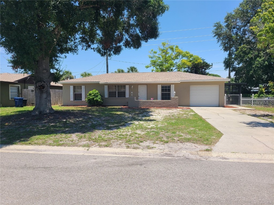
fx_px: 206
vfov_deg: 53.1
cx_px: 137
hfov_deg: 67.3
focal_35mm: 26
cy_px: 102
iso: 40
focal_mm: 5.4
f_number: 1.8
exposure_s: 1/1780
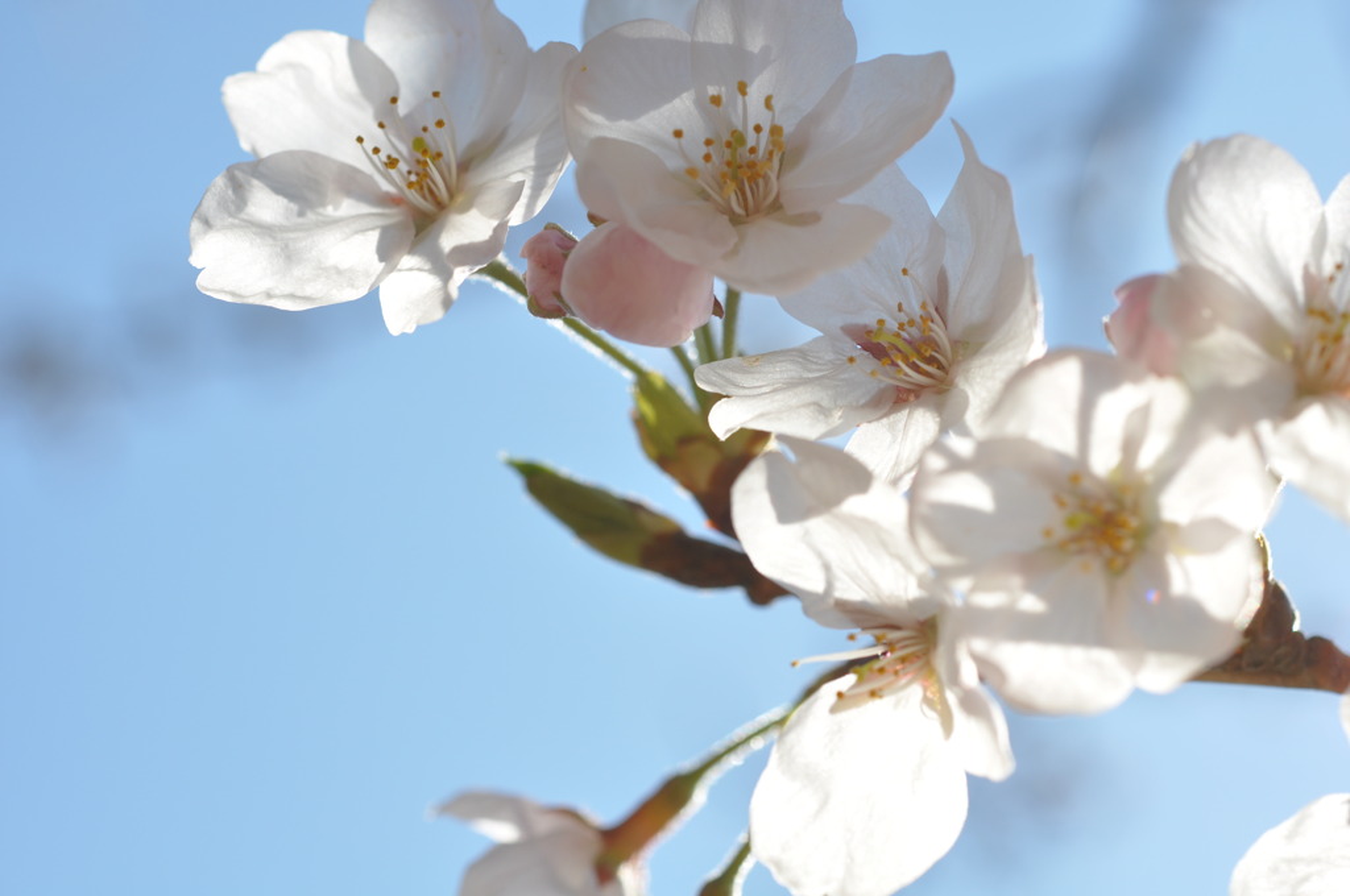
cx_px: 675
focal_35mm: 90
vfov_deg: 15.1
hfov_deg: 22.6
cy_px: 448
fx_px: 3371
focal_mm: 60
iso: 200
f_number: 8
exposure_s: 1/640
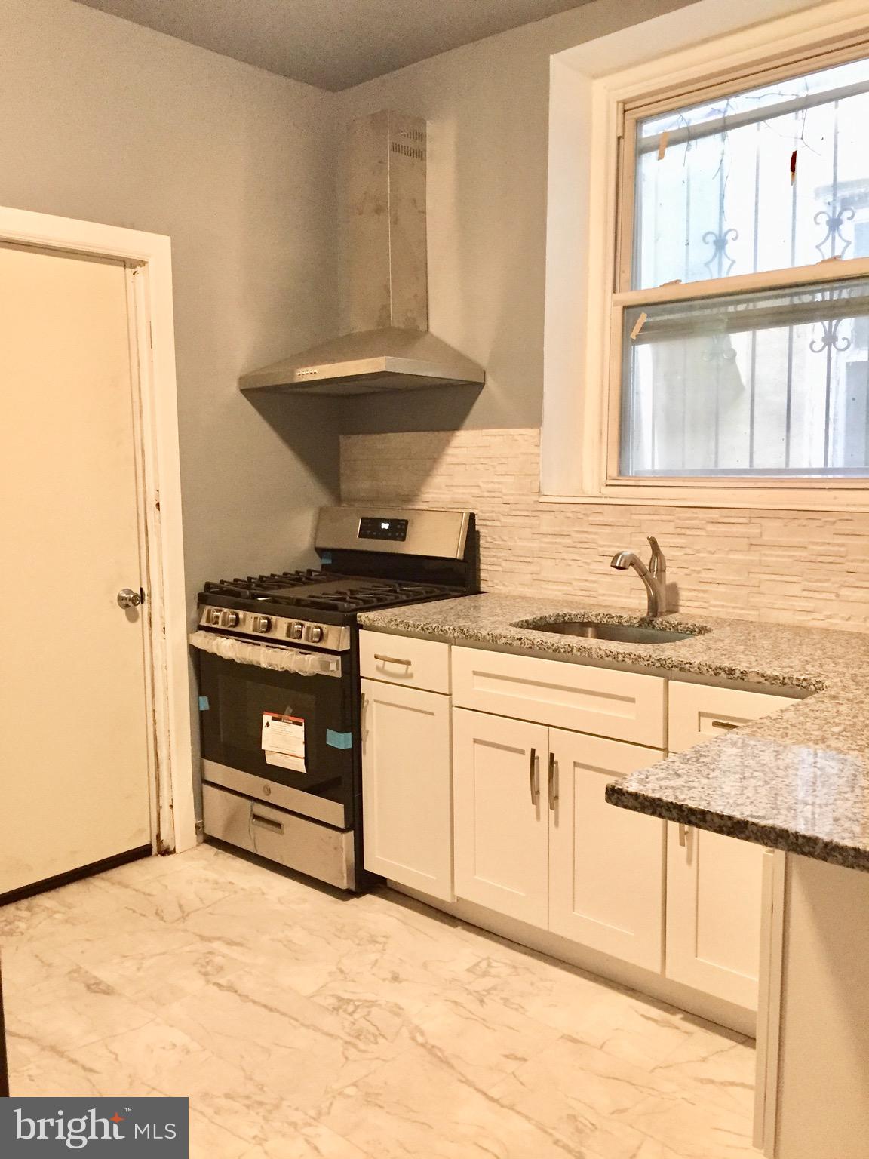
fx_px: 971
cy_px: 580
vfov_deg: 61.7
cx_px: 434
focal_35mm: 29
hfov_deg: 48.2
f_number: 2.2
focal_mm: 4.15
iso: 250
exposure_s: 1/20
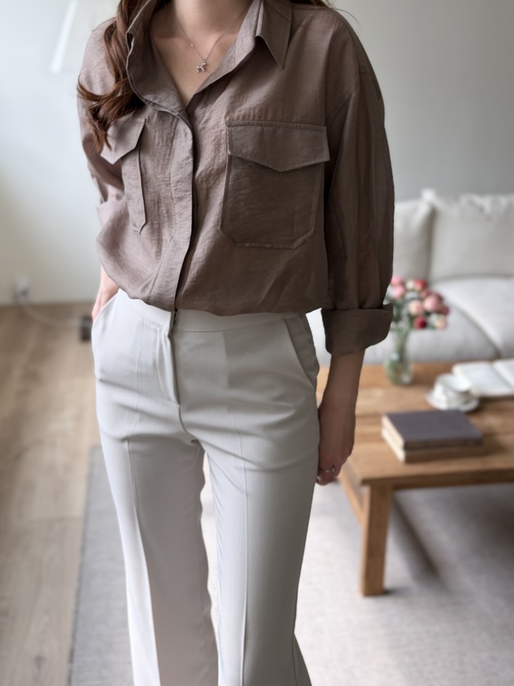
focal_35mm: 28
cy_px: 328
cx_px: 249
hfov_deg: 49.7
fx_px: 555
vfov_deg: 63.4
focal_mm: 5.96
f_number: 1.6
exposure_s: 1/139
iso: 32
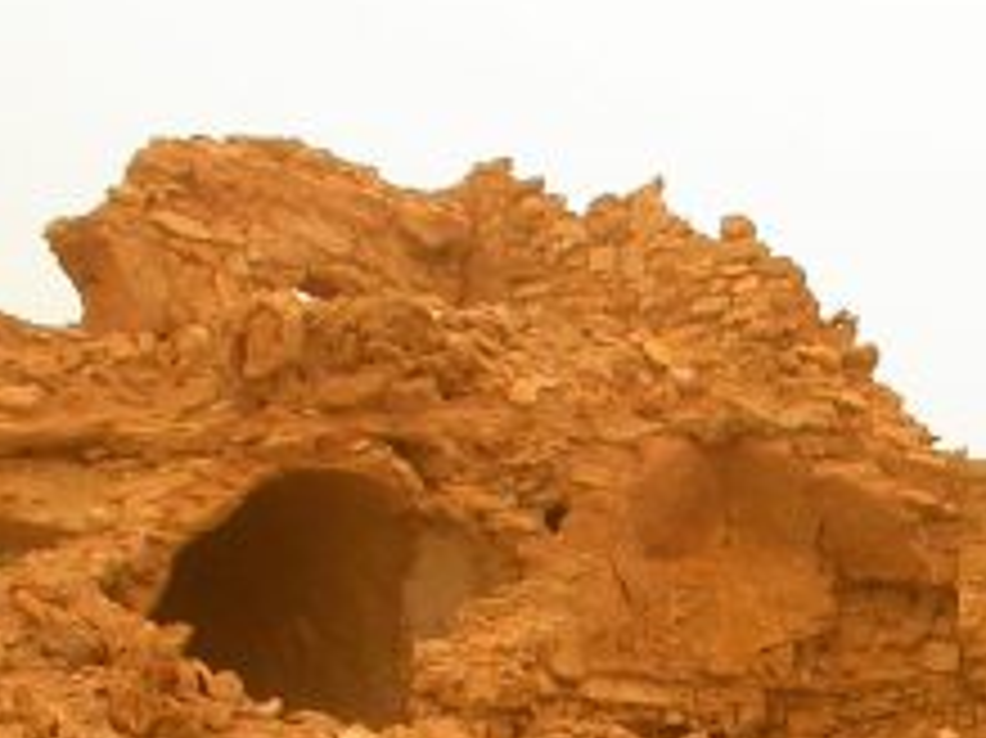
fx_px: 3957
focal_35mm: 139
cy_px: 1030
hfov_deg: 13.7
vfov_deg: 10.4
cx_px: 1292
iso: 100
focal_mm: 7.85
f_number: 4.7
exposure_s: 1/163
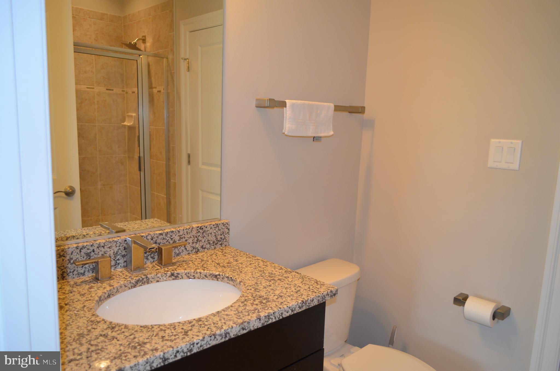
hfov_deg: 67.5
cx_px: 280
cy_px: 186
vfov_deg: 47.7
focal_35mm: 27
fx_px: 419
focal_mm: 18
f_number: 3.5
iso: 720
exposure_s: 1/60
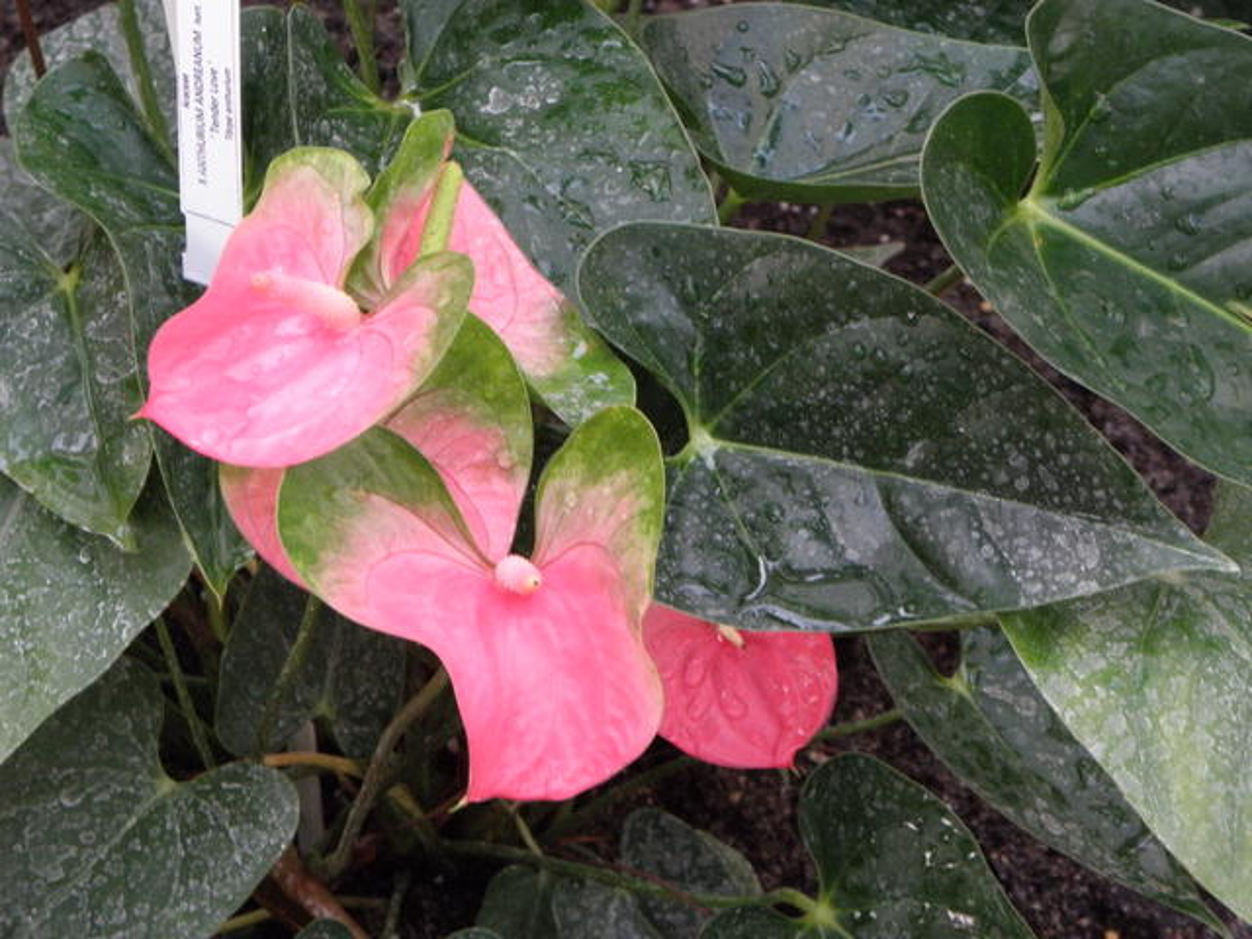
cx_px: 626
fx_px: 5064
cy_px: 470
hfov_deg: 14.1
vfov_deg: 10.6
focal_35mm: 140
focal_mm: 24.95
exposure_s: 1/5
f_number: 4.4
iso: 400
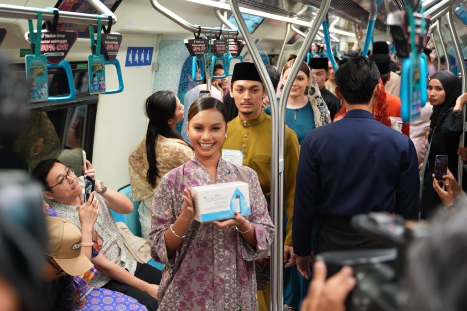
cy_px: 156
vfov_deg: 34.6
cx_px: 234
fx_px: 499
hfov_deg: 50.1
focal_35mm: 38
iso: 1600
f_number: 2.8
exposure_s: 1/160
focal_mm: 38.5
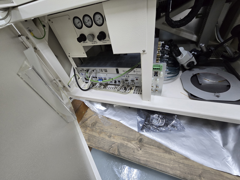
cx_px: 120
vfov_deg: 89.9
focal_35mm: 13
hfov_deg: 106.2
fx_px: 90
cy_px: 90
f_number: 2.2
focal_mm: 2.2
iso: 320
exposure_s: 1/60
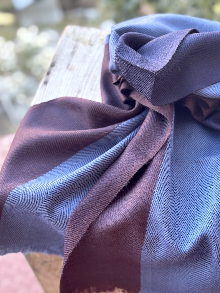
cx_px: 110
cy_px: 146
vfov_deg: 39.7
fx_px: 407
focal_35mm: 48
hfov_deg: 30.3
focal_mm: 6.76
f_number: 1.78
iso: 80
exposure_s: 1/121
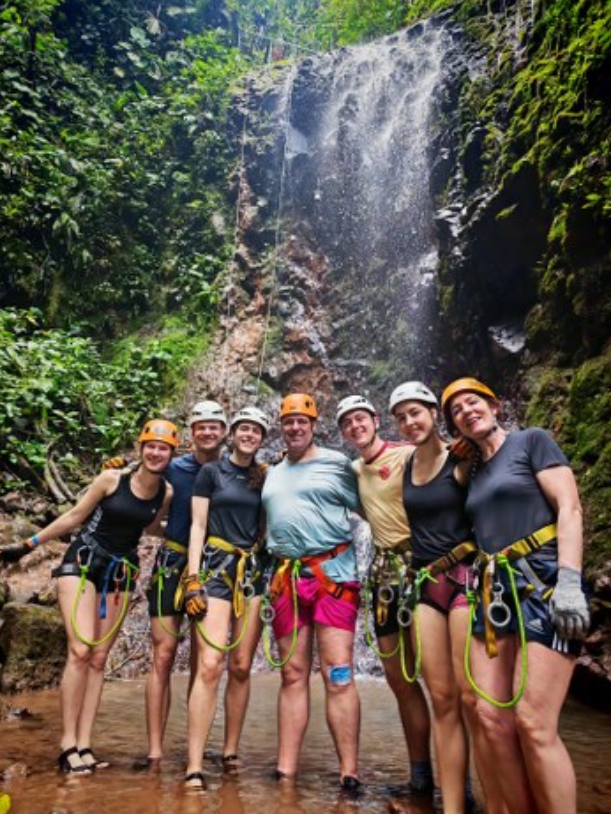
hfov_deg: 54.9
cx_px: 314
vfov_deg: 69.4
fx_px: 588
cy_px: 420
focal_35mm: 25
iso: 6400
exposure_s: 1/1000
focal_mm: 6.12
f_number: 1.9
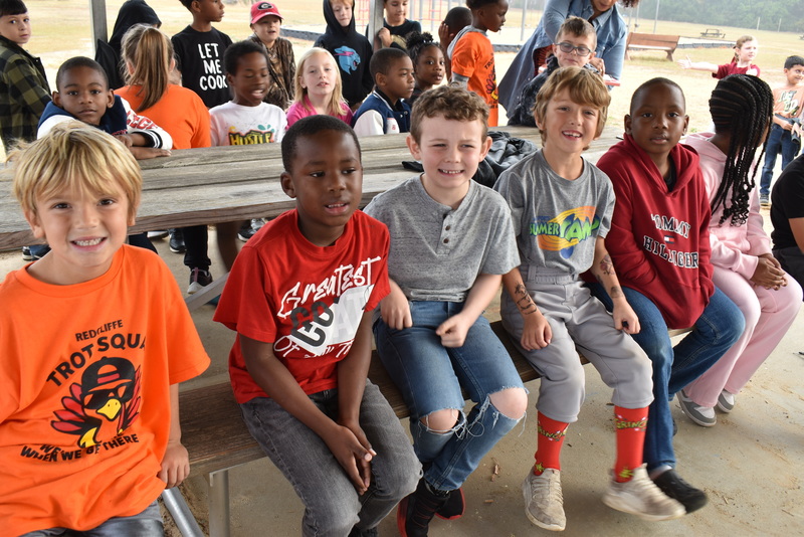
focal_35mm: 33
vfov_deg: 40.0
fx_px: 737
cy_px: 268
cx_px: 402
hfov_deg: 57.2
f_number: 7.1
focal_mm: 22
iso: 200
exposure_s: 1/30
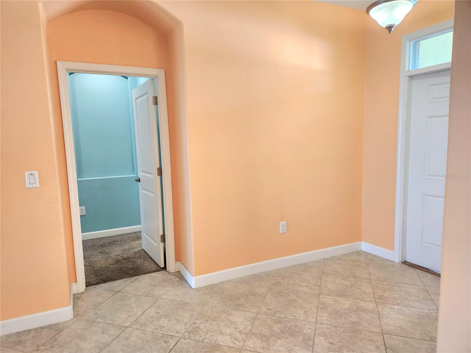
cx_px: 236
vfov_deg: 58.9
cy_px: 176
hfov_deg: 73.9
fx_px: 313
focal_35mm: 23
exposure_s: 1/120
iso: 200
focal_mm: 5.4
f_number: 1.8
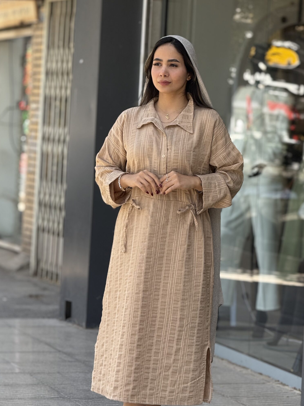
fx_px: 1803
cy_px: 239
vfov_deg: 12.8
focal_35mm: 154
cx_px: 186
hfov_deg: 9.6
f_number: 2.8
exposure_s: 1/183
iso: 64
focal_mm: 15.66
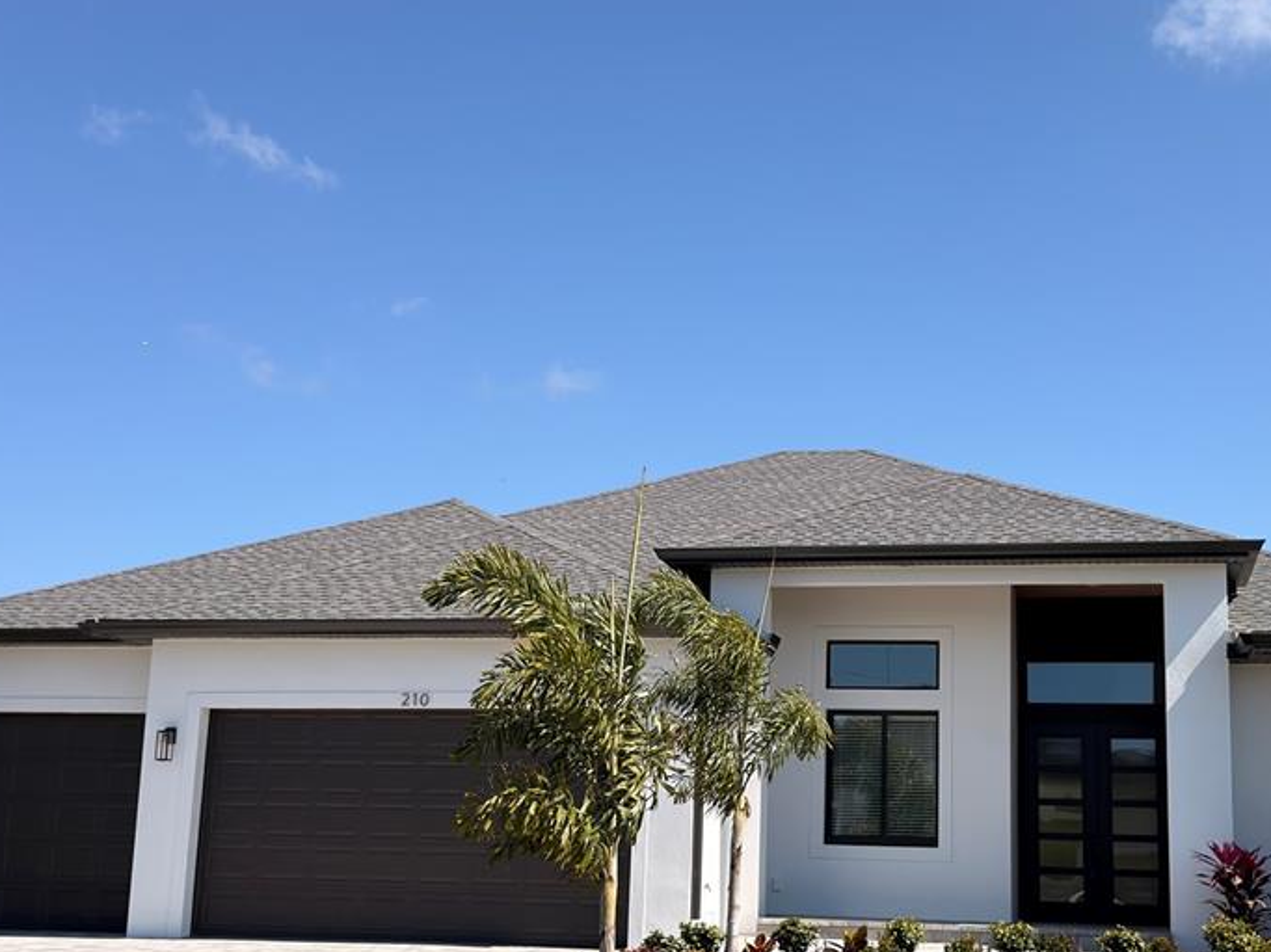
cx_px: 718
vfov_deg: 28.5
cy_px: 550
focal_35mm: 51
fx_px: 1872
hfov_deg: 37.4
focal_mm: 6.76
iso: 64
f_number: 1.78
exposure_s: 1/4739
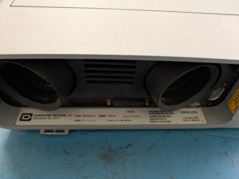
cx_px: 120
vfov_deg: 54.9
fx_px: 173
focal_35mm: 25
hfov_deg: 69.4
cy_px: 90
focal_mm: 5.43
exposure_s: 1/24
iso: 601
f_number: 1.89
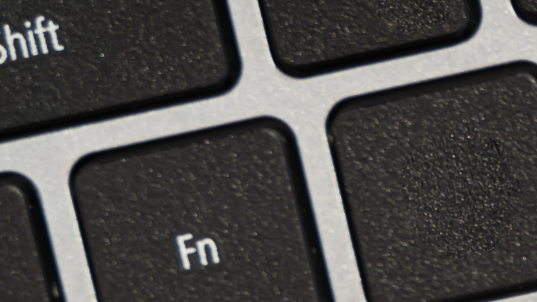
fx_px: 3603
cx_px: 1201
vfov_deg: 4.7
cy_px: 607
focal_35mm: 253
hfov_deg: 8.0
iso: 200
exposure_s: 1/200
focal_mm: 50
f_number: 5.6
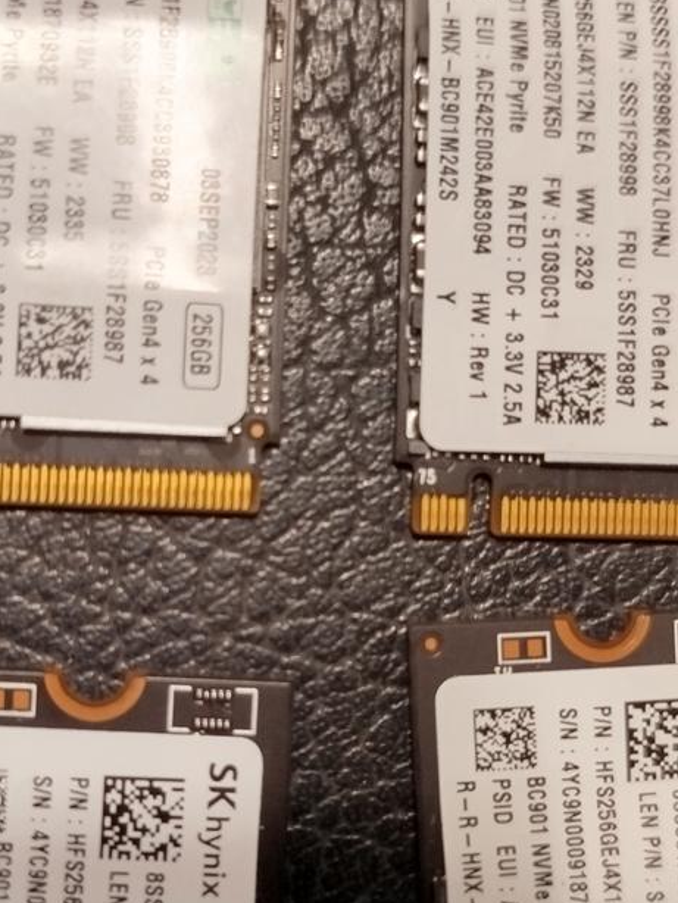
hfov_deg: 29.1
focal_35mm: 50
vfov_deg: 38.0
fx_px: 1305
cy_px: 557
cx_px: 303
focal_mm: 5.31
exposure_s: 1/30
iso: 100
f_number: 1.7
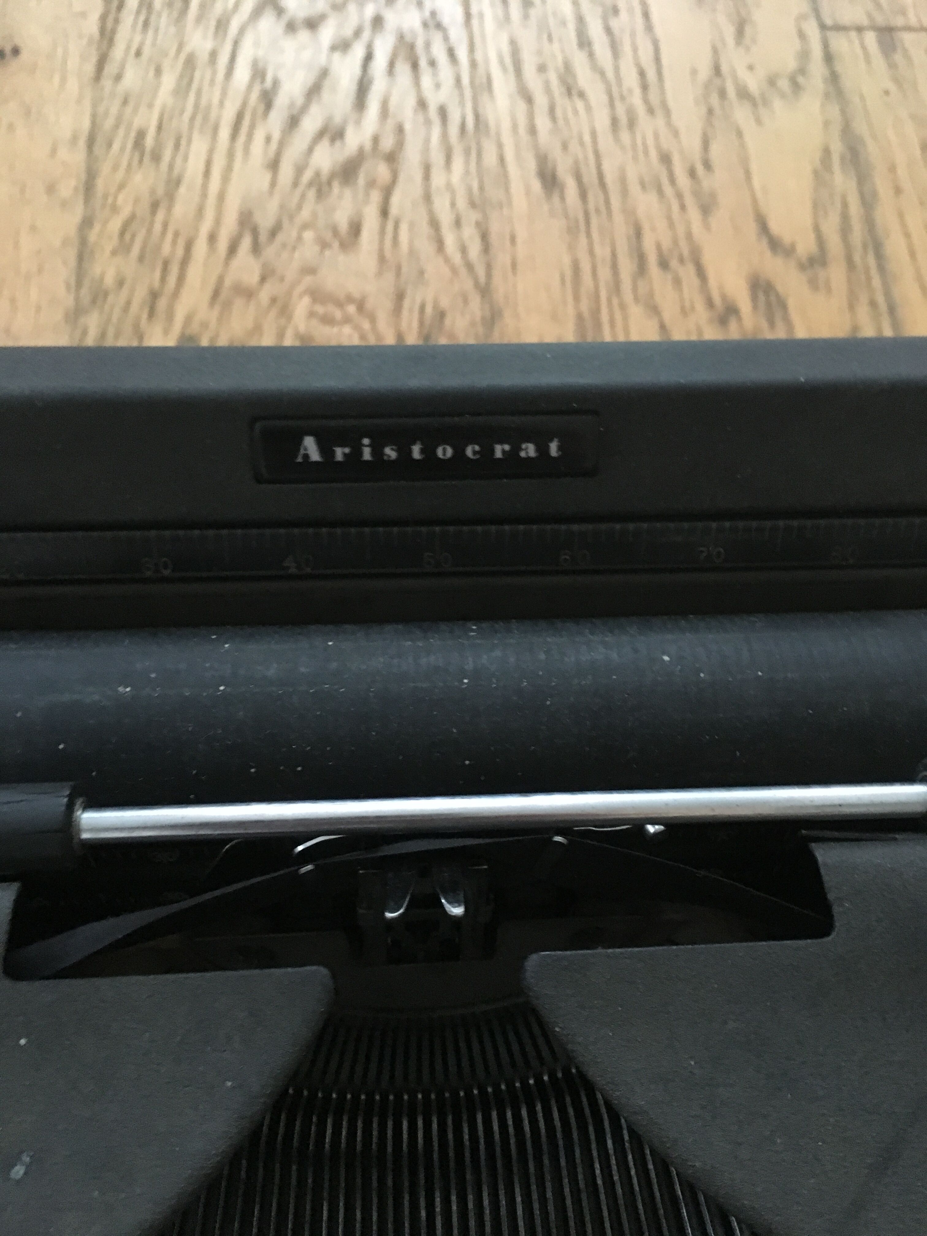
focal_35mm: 29
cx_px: 464
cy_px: 618
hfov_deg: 48.2
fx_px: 1035
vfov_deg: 61.7
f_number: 2.2
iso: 320
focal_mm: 4.15
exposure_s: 1/17
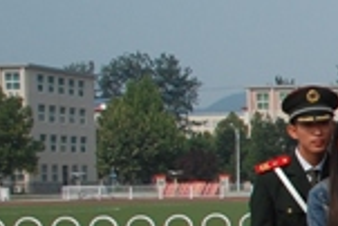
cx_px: 761
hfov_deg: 13.0
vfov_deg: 10.6
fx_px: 1194
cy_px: 269
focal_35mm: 127
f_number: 9
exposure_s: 1/320
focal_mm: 16
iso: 200
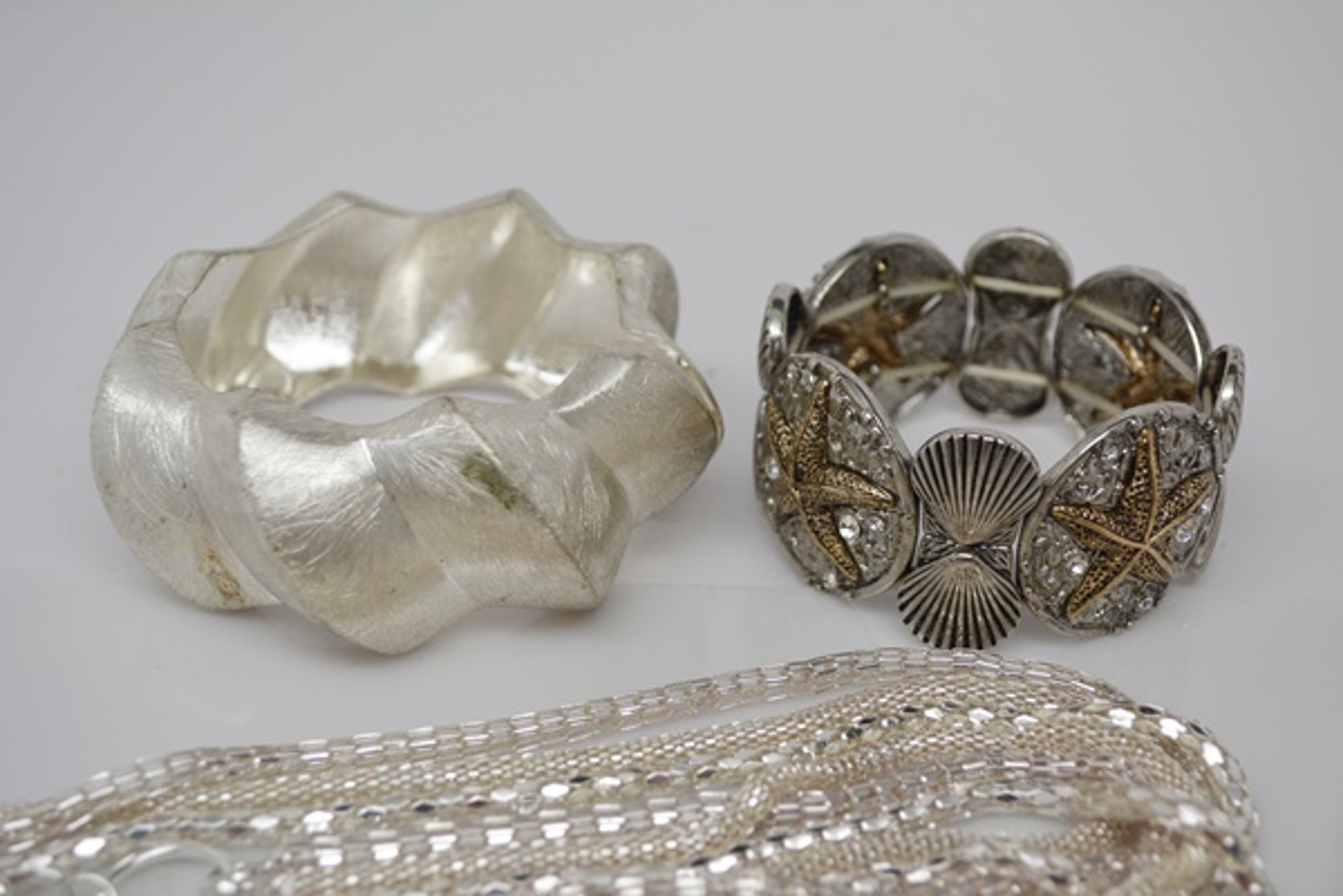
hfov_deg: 35.1
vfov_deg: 23.8
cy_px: 448
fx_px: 2126
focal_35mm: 57
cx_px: 672
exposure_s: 1/125
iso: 400
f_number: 5.6
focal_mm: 38
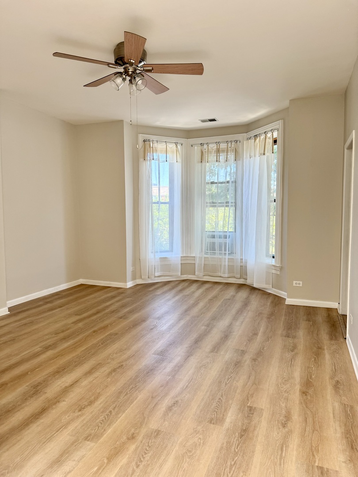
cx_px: 179
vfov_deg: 71.6
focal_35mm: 24
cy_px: 238
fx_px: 331
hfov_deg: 56.8
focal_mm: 6.76
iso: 100
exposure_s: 1/171
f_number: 1.78
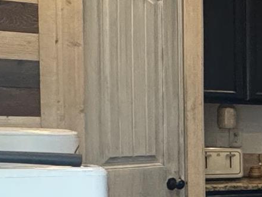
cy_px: 170
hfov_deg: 12.1
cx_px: 744
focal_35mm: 97
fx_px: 735
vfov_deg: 15.1
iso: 320
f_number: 2.2
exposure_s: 1/66
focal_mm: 2.22
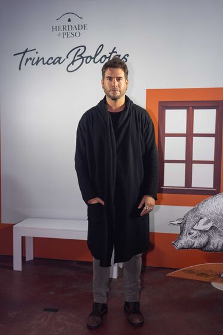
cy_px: 168
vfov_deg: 53.1
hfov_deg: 36.9
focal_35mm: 36
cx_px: 112
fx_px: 335
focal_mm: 36
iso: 1000
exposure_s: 1/100
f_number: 4
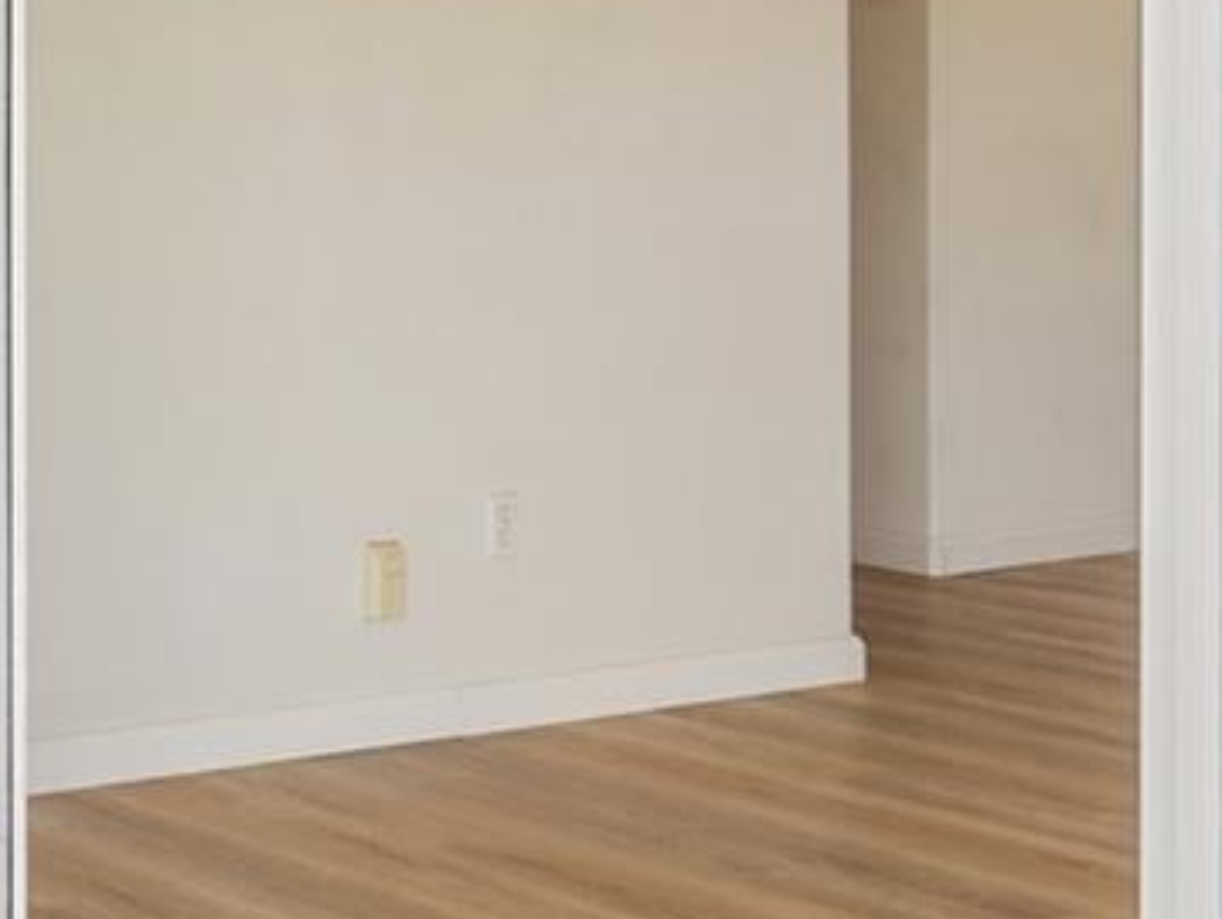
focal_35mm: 77
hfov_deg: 19.8
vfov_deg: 18.9
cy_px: 134
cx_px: -871
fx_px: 2721
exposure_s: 1/160
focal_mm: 12
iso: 100
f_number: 8
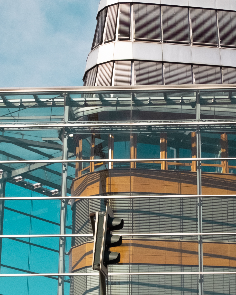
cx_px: 166
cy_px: 187
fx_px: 829
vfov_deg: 20.1
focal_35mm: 95
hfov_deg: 16.1
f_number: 5.6
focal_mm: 18
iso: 640
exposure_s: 1/3500
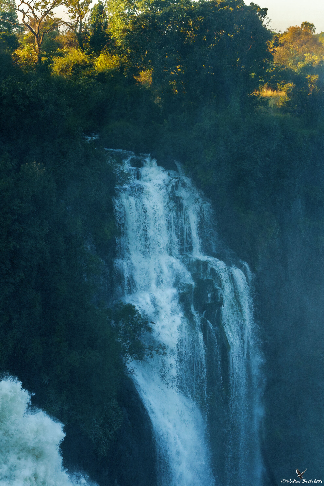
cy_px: 243
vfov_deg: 28.8
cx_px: 162
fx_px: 945
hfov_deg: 19.5
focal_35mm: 70
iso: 400
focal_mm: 70
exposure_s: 1/500
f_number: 5.6
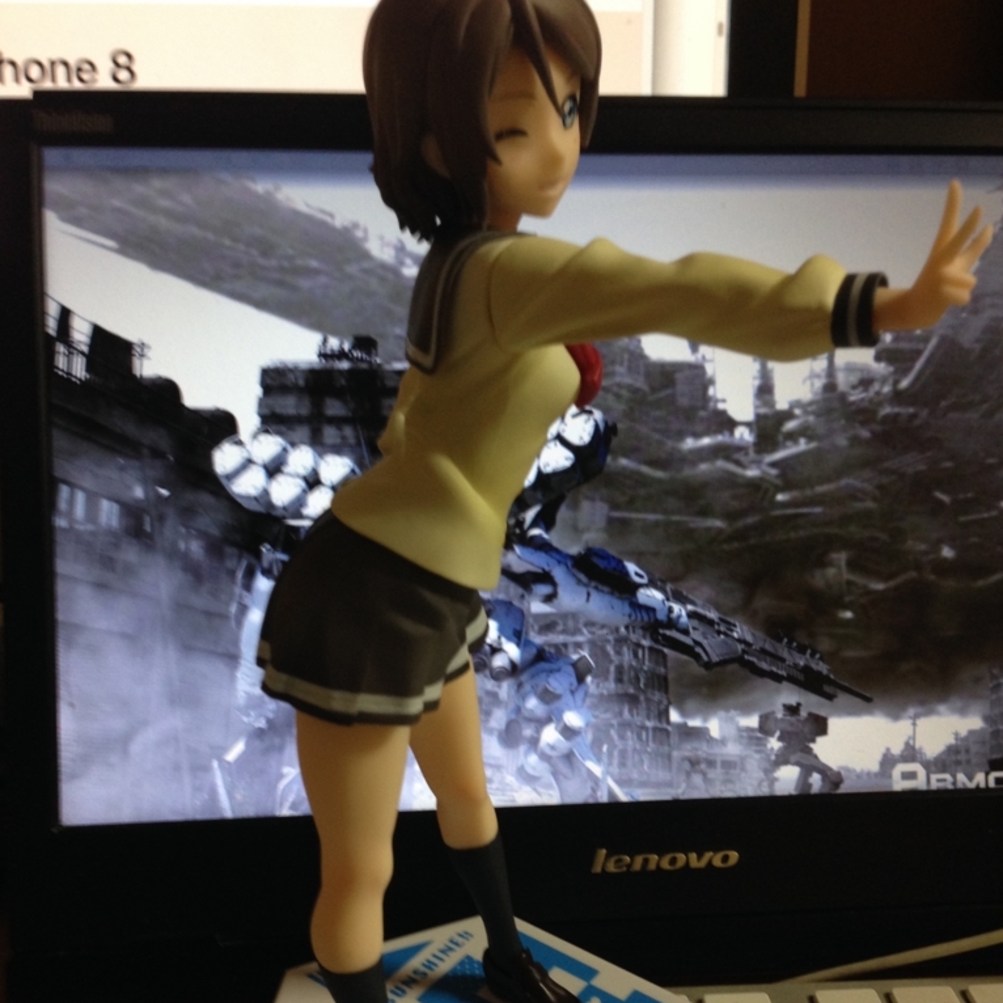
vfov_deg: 42.5
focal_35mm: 39
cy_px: 623
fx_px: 1278
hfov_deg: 42.8
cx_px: 502
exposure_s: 1/20
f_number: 2.4
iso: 80
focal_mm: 4.12
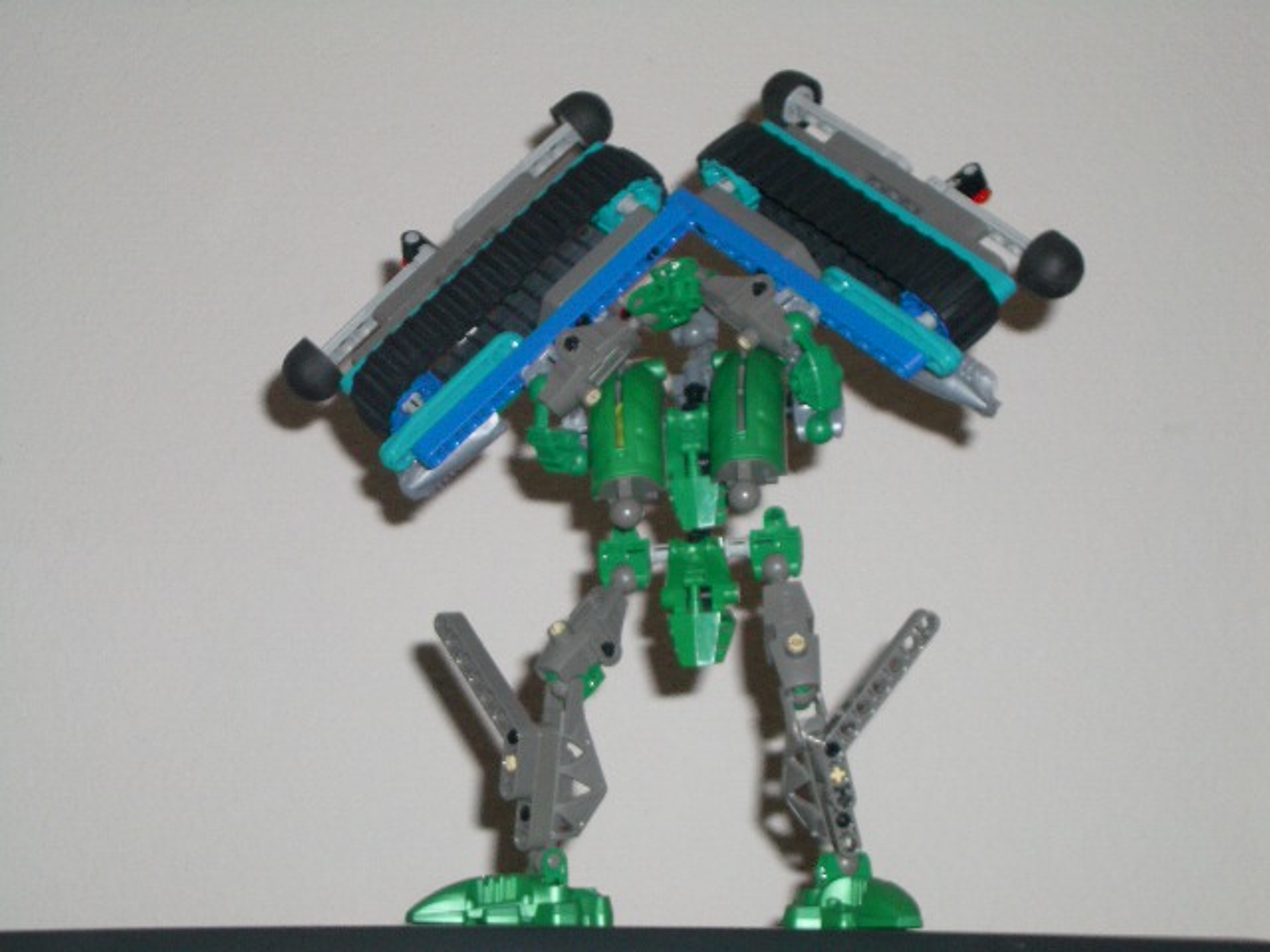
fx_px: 2715
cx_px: 635
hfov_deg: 26.3
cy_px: 476
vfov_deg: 19.9
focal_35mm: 74
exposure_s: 1/60
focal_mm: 12.2
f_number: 3.9
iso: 100
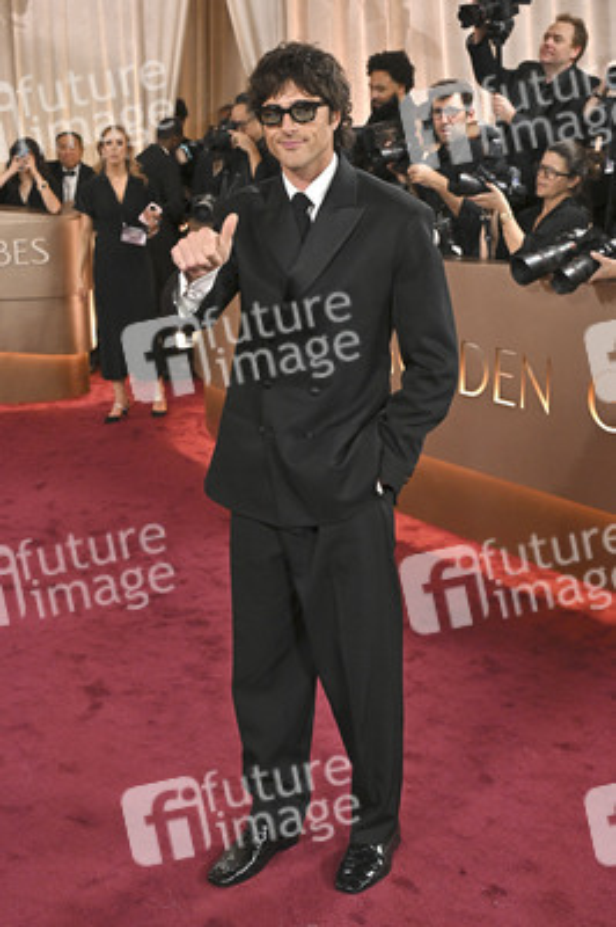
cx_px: 308
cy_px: 464
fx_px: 1157
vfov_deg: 43.6
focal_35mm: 45
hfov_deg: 29.8
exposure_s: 1/320
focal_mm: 45
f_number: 5.6
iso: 2500
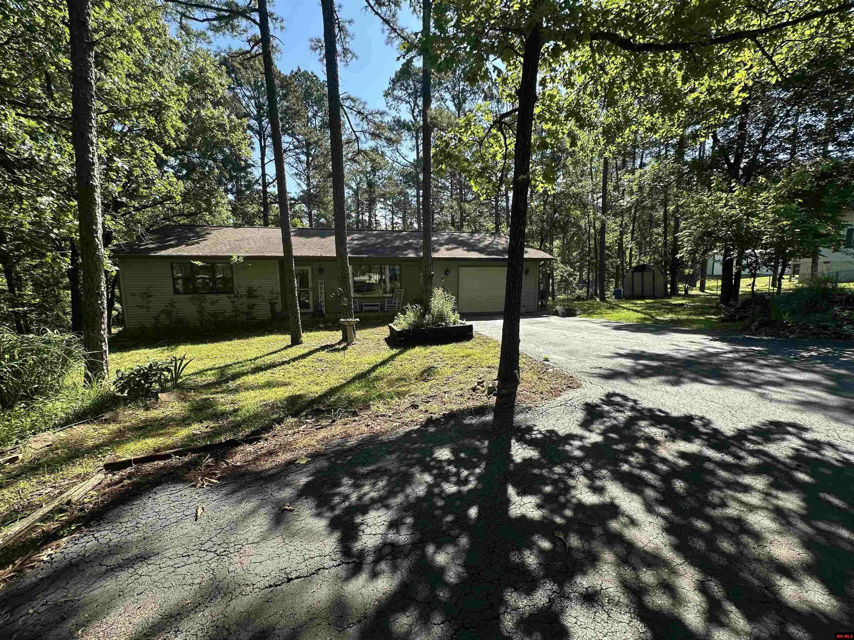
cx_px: 427
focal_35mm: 14
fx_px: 345
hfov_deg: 102.1
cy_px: 320
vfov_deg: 85.7
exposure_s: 1/532
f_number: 2.2
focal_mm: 2.22
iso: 40
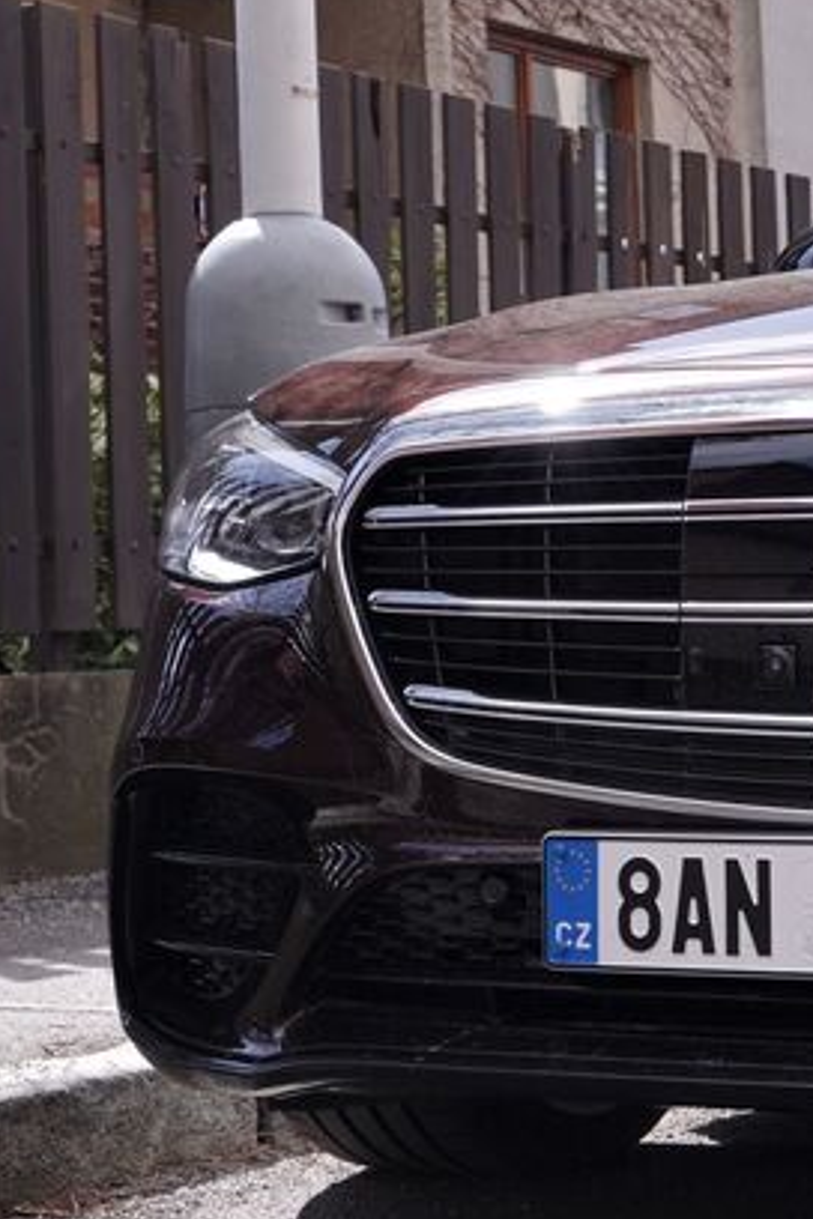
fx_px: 2710
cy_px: 580
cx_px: 1214
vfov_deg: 25.4
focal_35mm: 80
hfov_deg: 15.7
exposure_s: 1/320
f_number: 9
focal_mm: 34
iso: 320
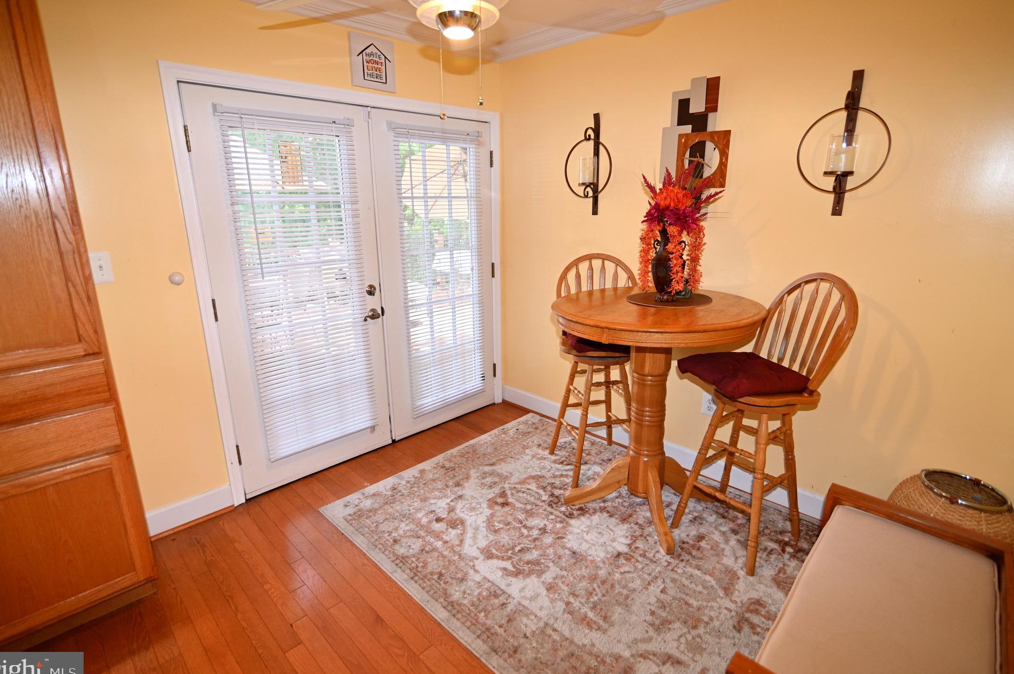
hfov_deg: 93.3
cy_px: 332
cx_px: 506
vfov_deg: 70.3
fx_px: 478
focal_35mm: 17
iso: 450
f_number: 2.8
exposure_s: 1/160
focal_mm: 16
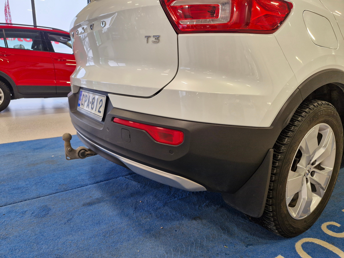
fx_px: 229
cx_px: 172
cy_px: 129
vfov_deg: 58.9
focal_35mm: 23
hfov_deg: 73.9
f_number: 1.8
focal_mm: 5.54
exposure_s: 1/180
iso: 160
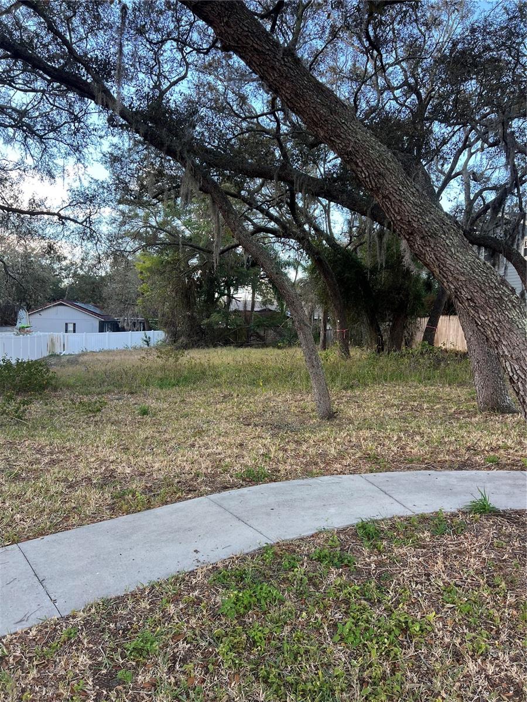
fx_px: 528
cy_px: 351
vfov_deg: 67.3
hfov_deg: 53.1
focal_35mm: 26
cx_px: 264
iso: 50
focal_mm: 5.7
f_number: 1.5
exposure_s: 1/166
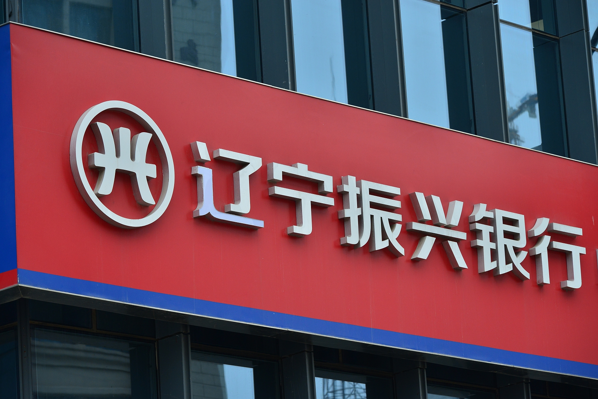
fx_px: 2742
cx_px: 299
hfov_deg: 12.4
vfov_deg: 8.3
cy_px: 200
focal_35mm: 165
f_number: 7.1
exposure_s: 1/1000
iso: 640
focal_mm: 165
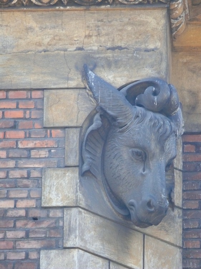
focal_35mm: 420
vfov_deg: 4.7
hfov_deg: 3.5
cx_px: 100
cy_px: 134
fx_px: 3254
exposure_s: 1/125
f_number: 3.7
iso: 320
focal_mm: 88.8
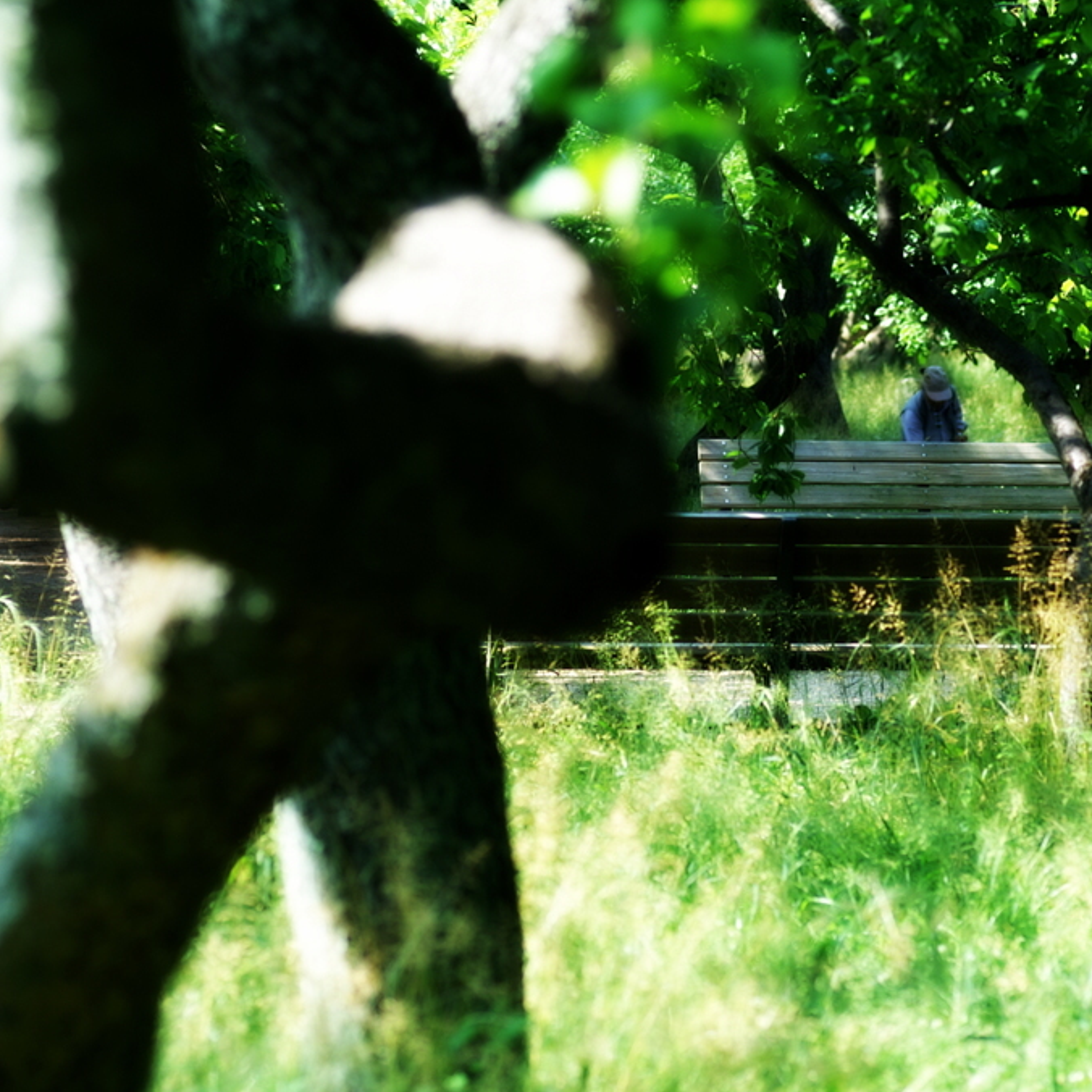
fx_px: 6888
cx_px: 772
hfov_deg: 9.1
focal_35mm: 193
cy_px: 544
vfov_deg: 9.1
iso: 125
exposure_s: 1/200
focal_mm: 100
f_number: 4
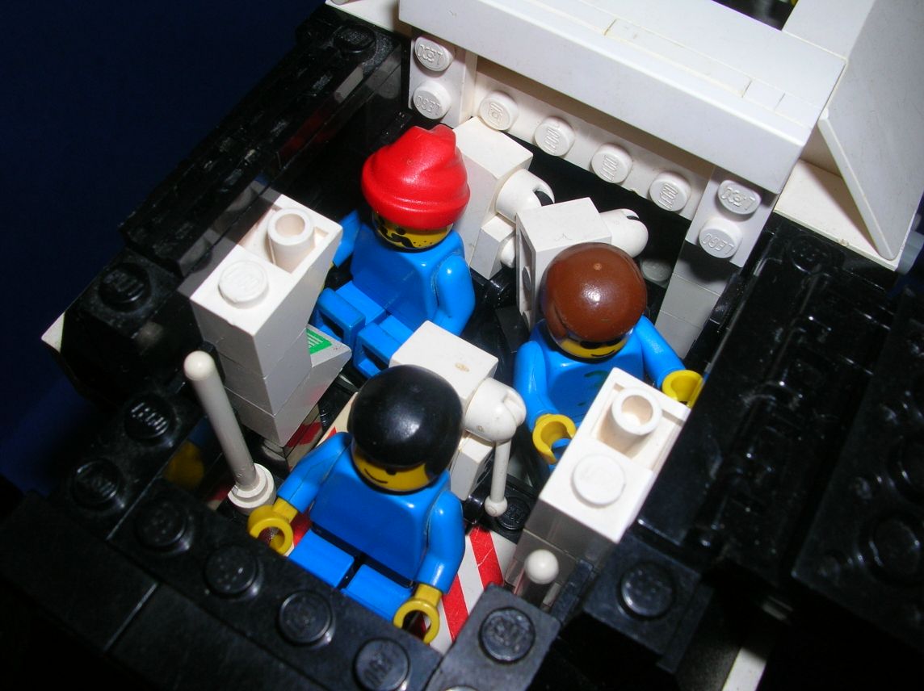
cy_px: 346
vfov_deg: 40.6
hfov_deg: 52.7
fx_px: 933
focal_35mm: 35
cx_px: 462
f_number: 5.6
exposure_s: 1/60.1
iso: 50
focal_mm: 5.8
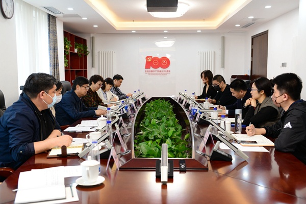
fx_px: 323
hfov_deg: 50.7
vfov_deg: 35.1
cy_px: 102
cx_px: 153
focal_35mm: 38
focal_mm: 38
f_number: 4
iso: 1000
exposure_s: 1/125
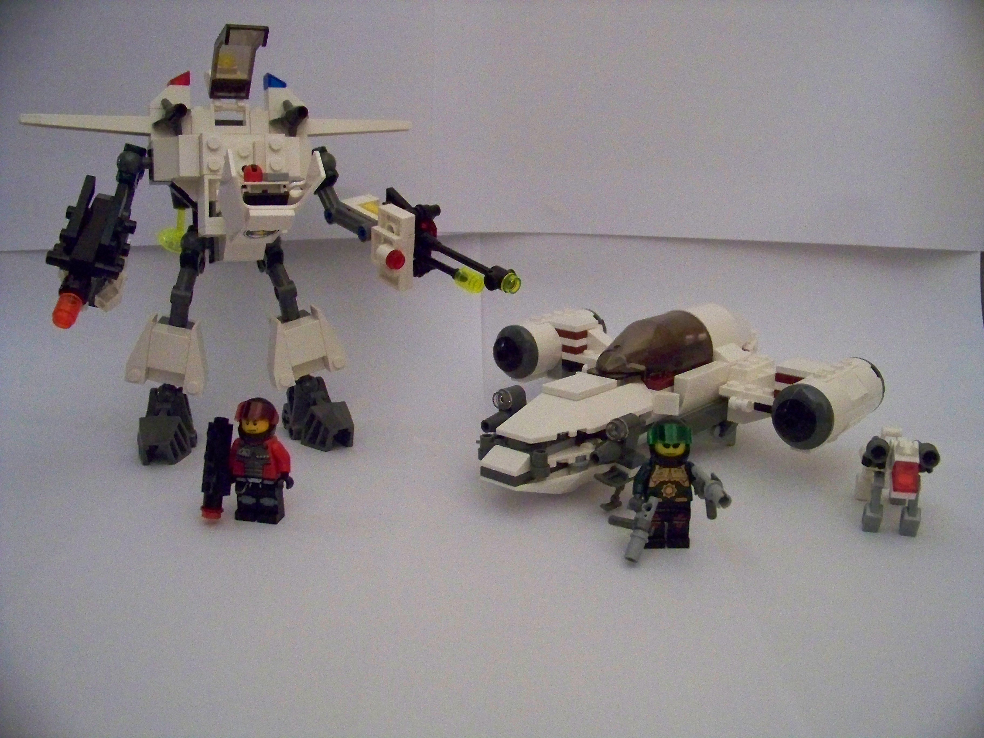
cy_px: 369
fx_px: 938
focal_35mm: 33
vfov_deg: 42.9
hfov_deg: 55.4
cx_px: 492
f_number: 2.8
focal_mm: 5.85
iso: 1000
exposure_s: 1/30
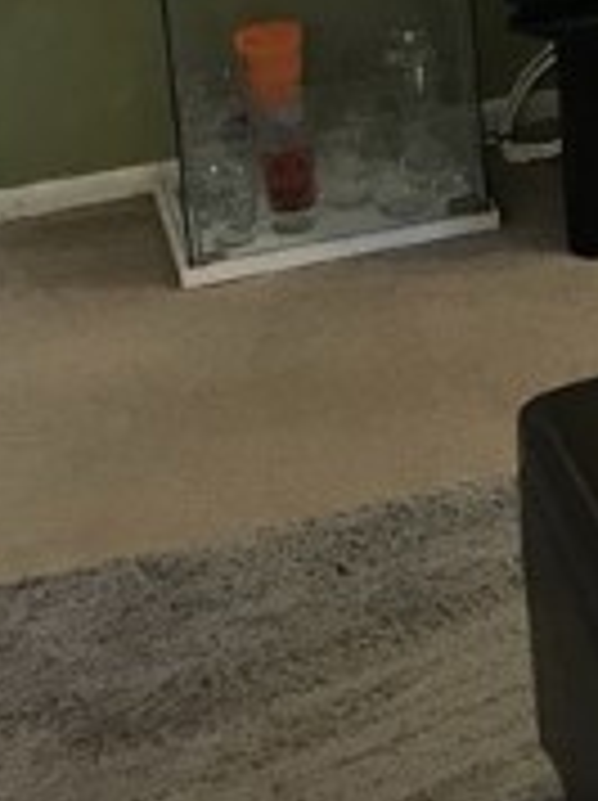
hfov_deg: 11.1
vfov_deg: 15.4
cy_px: -274
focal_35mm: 121
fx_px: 2794
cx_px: 1187
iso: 40
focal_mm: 3.99
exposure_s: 1/17
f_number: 1.8
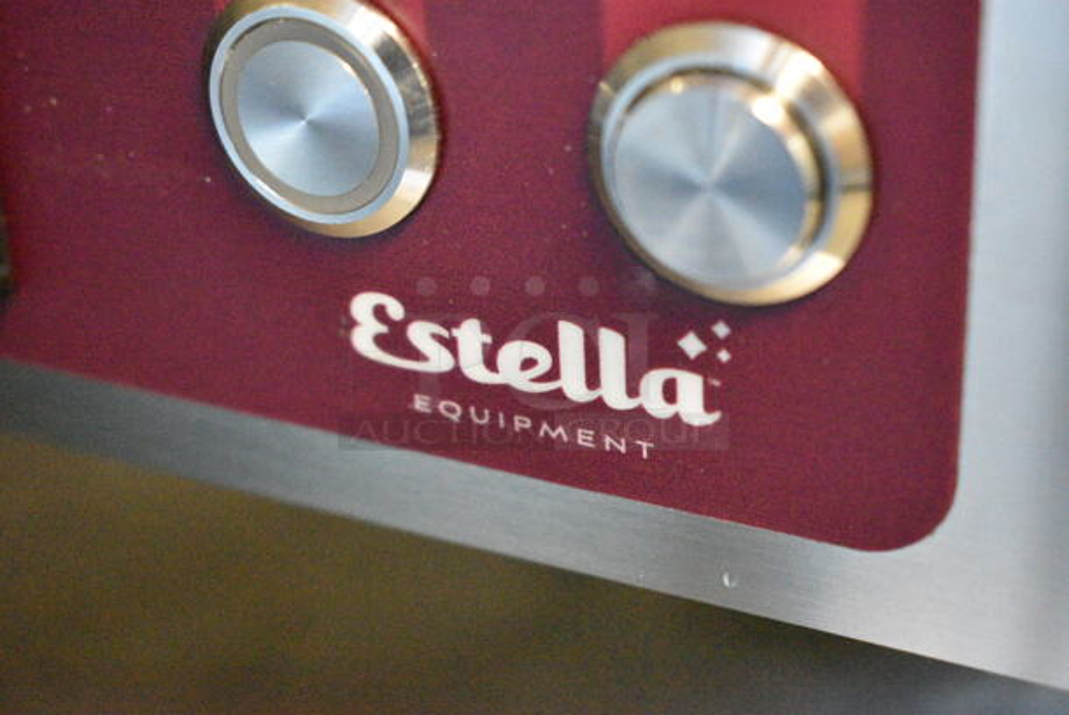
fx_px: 2140
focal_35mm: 72
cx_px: 534
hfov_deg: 28.0
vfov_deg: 19.0
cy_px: 358
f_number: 5.3
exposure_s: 1/80
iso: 18000
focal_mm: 48
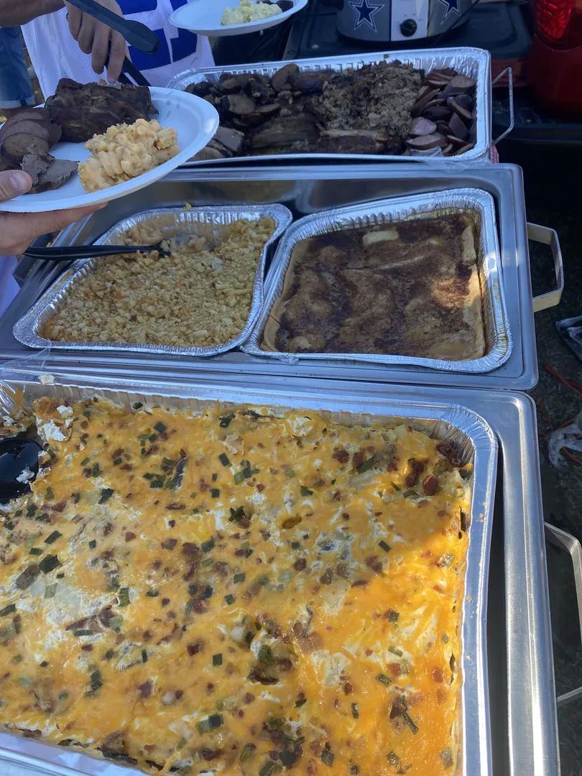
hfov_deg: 53.1
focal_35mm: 26
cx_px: 291
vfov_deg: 67.3
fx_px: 583
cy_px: 388
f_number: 1.8
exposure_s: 1/793
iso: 32
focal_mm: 4.25
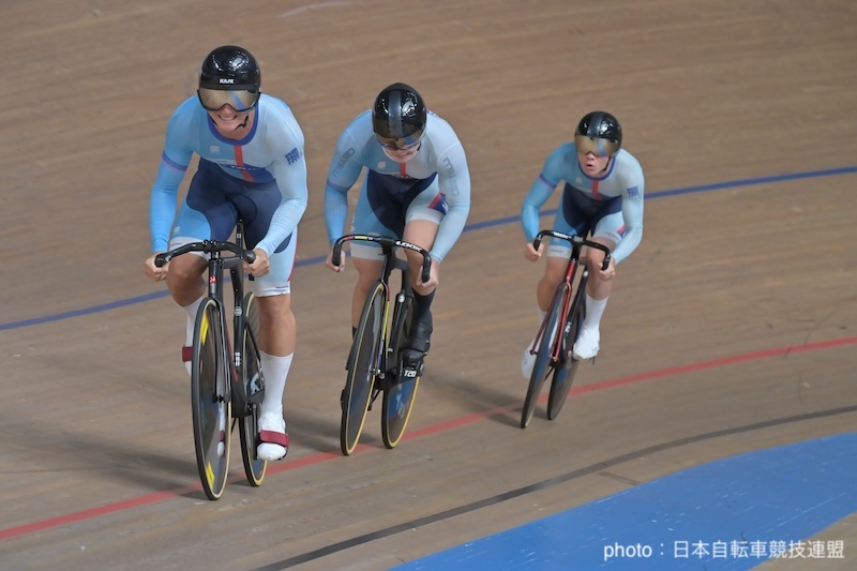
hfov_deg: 7.4
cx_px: 428
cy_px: 286
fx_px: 6664
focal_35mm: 280
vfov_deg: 4.9
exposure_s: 1/400
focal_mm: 280
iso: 2500
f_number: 10
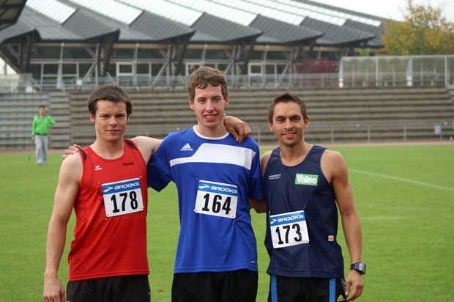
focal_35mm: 112
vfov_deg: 12.2
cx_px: 227
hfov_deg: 18.2
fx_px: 1417
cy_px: 151
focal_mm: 75
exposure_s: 1/200
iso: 100
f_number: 4.5
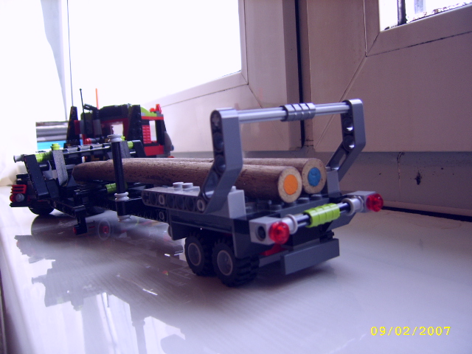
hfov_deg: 52.6
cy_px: 177
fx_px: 477
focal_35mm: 35
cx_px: 236
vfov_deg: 40.7
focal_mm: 5.95
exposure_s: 1/6
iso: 100
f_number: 2.8
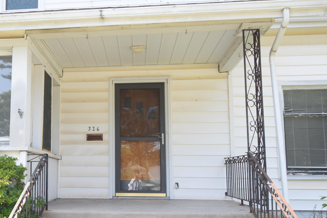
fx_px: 409
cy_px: 127
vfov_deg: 29.8
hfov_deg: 42.4
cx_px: 85
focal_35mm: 45
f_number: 5.6
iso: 280
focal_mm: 20
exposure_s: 1/250
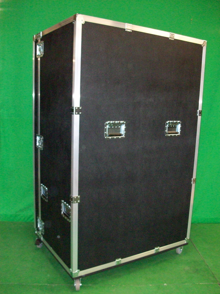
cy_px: 147
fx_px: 288
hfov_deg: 41.8
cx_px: 110
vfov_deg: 54.0
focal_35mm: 34
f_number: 2.8
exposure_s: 1/60
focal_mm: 5.7
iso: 320
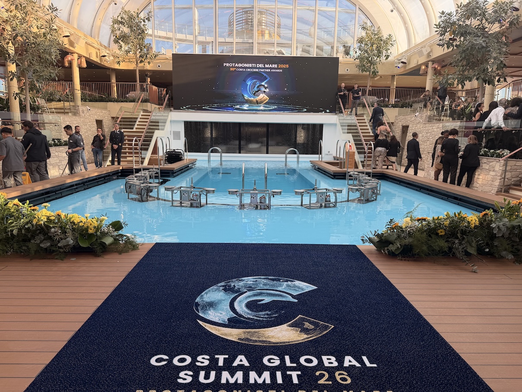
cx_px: 261
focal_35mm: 24
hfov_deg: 71.6
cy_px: 196
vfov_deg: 56.8
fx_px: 362
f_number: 1.78
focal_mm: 6.76
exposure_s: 1/319
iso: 80
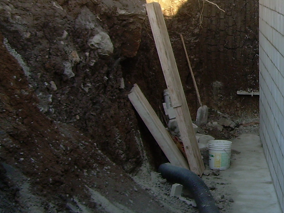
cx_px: 332
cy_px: 37
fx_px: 747
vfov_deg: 16.1
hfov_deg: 20.3
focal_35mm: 91
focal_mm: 6.3
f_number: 2.8
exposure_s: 1/149
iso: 50
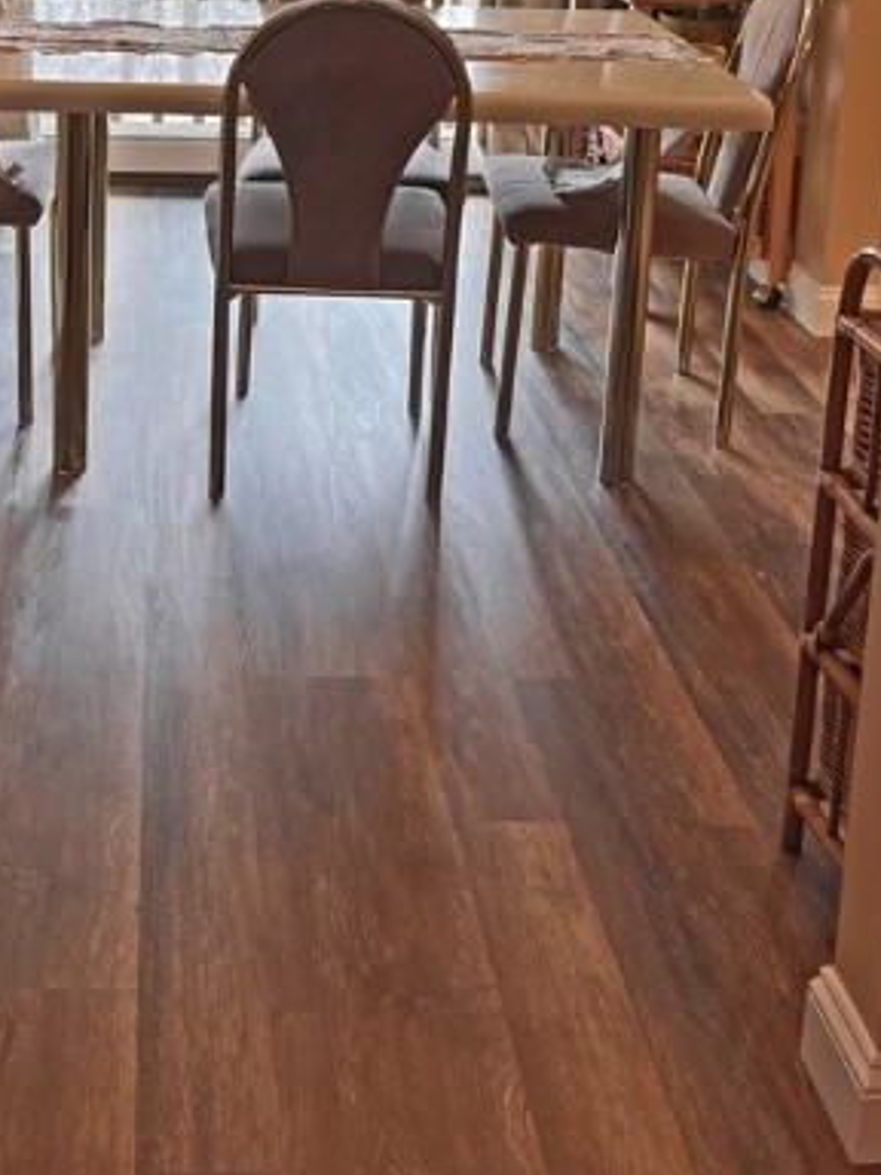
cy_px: 107
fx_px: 1765
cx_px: 232
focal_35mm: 52
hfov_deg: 27.7
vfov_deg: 34.6
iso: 40
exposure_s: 1/120
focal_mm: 5.1
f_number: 1.6
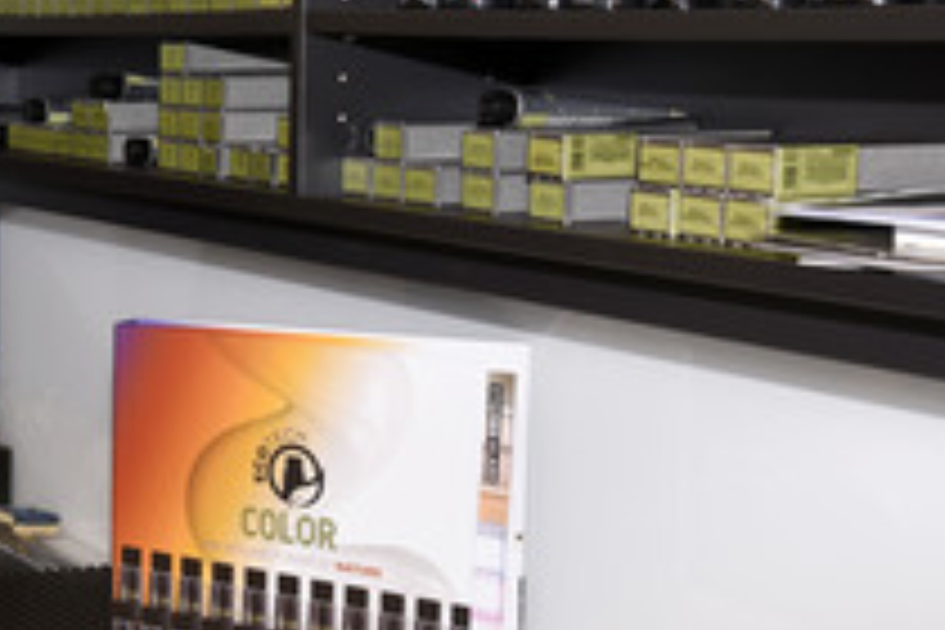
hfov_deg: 22.5
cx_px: -56
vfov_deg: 15.9
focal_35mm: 86
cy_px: 266
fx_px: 2257
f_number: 6.3
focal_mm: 40
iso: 250
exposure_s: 1/125
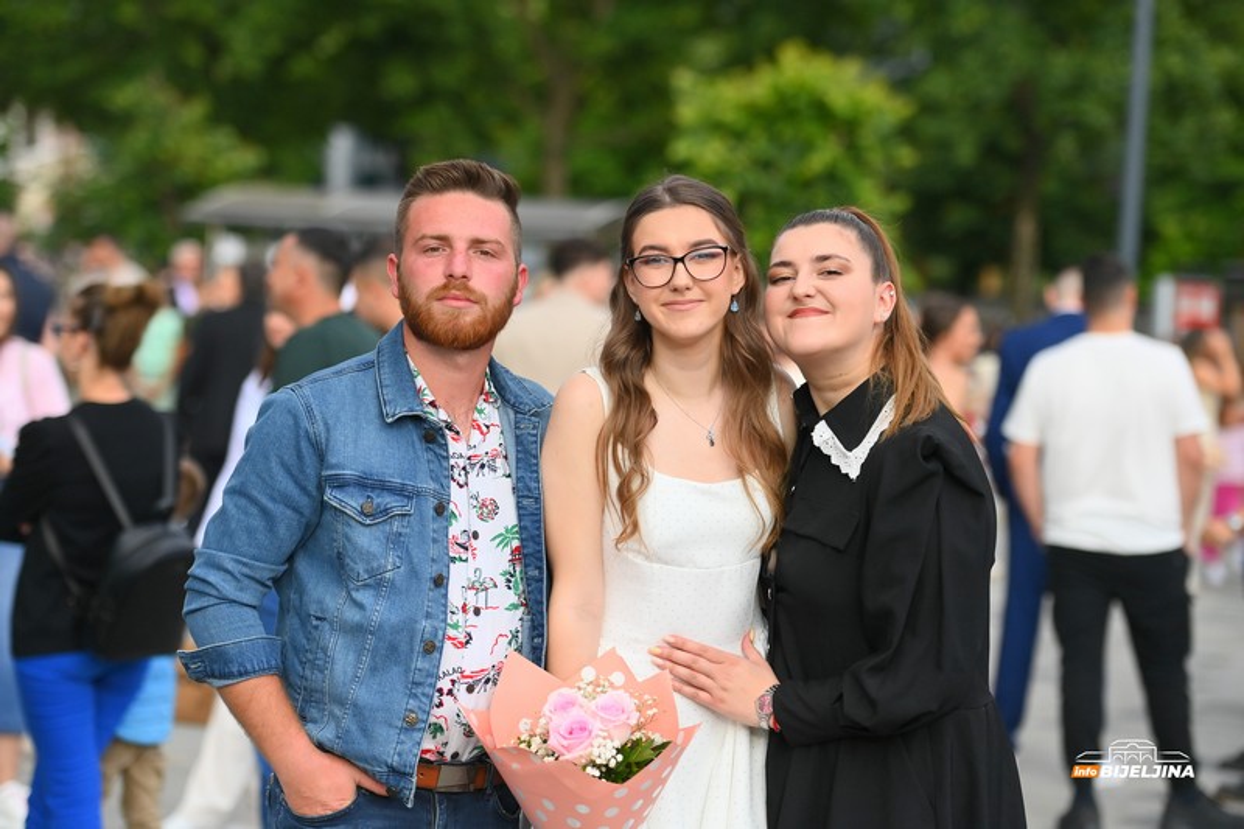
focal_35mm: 105
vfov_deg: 13.0
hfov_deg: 19.5
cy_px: 414
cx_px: 622
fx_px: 3627
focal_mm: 105
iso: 1000
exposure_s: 1/6400
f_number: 2.8
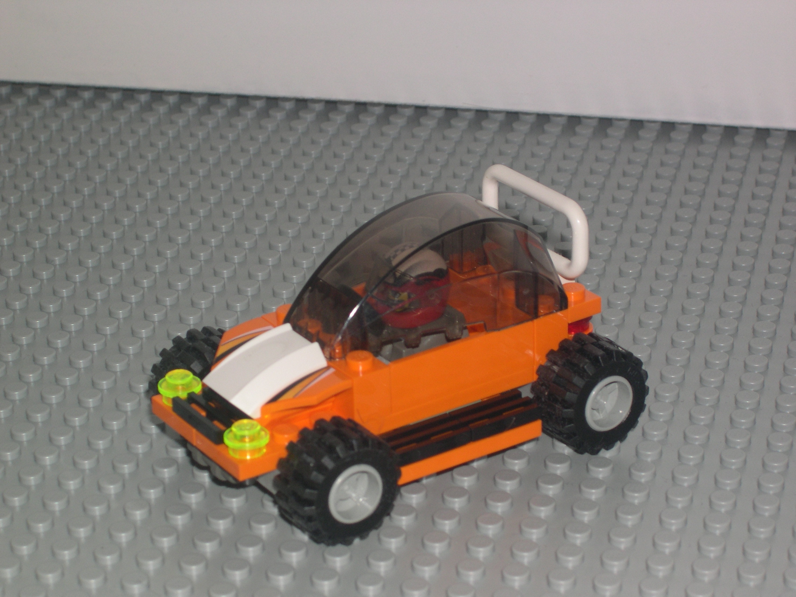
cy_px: 298
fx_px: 2621
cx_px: 398
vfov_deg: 13.0
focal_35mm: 114
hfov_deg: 17.3
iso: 100
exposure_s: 1/60
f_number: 13.4
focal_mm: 24
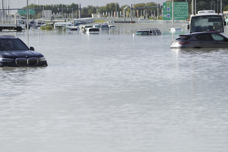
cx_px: 104
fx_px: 1374
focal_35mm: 217
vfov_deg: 6.3
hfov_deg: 9.5
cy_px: 87
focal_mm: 166
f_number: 5.6
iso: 320
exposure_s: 1/1250
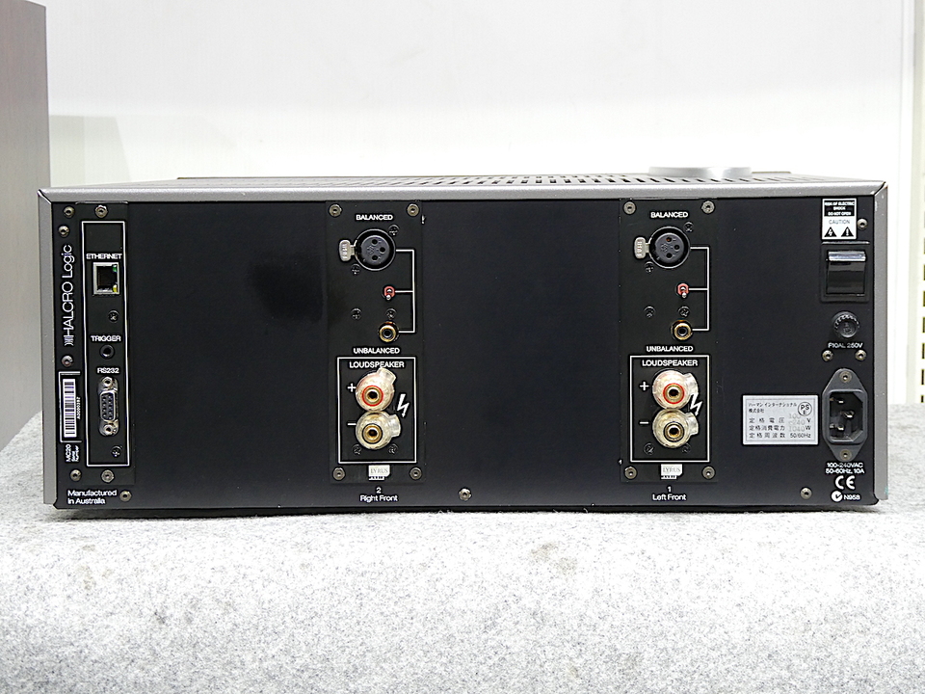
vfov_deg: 21.0
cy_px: 347
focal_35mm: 70
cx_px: 462
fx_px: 1871
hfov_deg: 27.8
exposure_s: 1/5
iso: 200
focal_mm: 12.5
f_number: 4.5
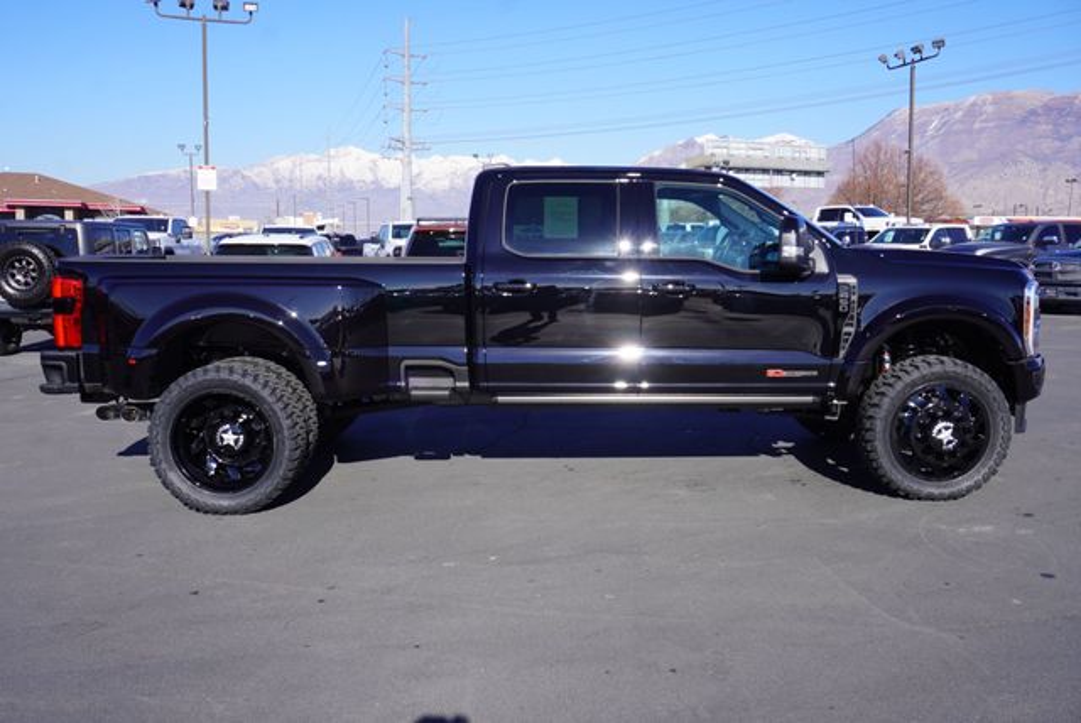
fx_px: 992
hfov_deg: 57.2
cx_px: 540
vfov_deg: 40.0
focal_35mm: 33
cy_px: 362
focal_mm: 22
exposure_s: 1/125
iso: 100
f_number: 10
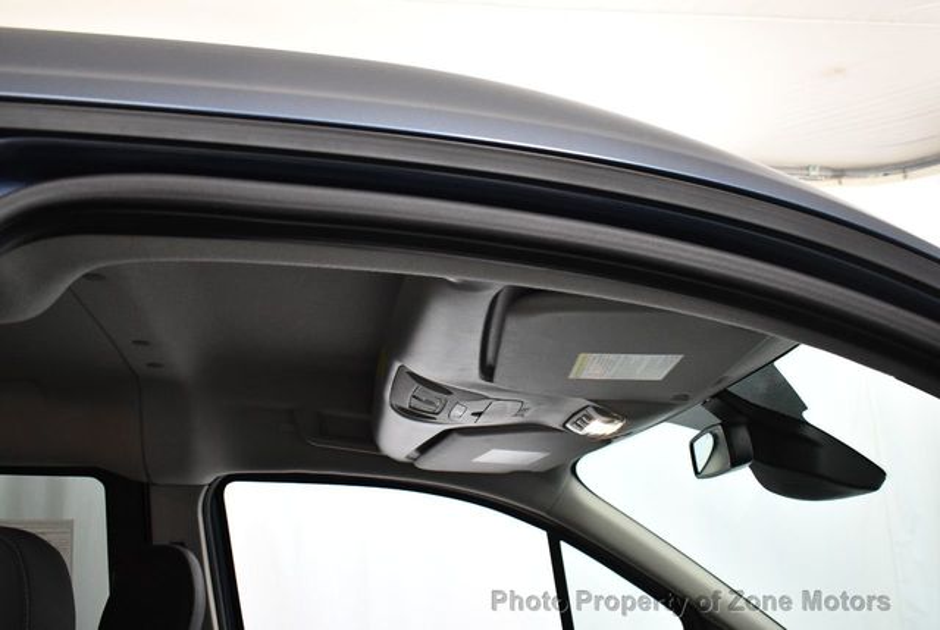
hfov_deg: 53.1
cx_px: 470
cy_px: 315
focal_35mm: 36
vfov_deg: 37.0
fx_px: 942
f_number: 3.5
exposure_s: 1/125
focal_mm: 18
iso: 1600
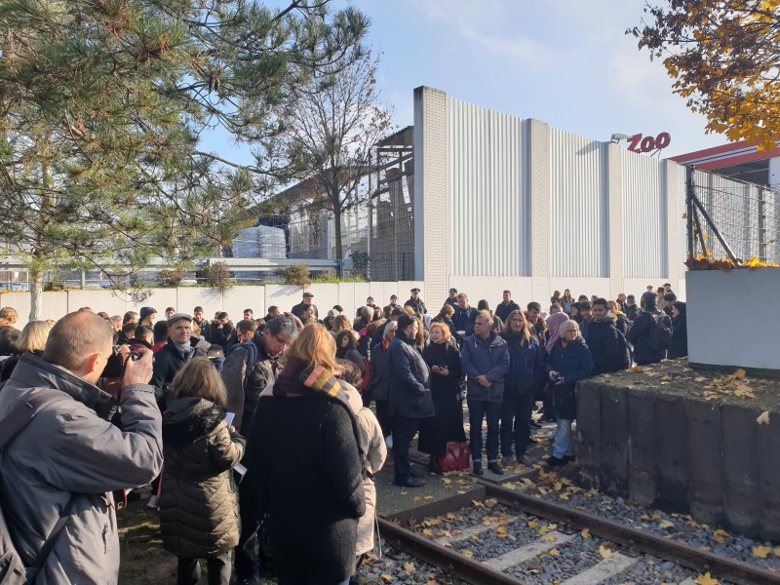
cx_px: 390
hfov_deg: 67.3
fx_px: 586
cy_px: 292
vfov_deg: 53.1
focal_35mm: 26
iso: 50
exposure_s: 1/1142
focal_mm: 4.3
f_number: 2.4
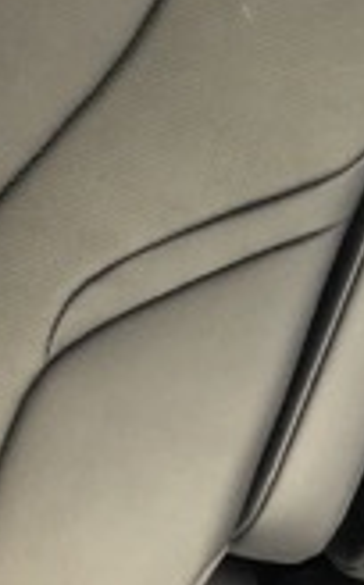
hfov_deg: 10.5
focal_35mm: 116
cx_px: 685
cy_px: 143
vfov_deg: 17.9
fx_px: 1848
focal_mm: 3.99
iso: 125
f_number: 1.8
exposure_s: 1/4
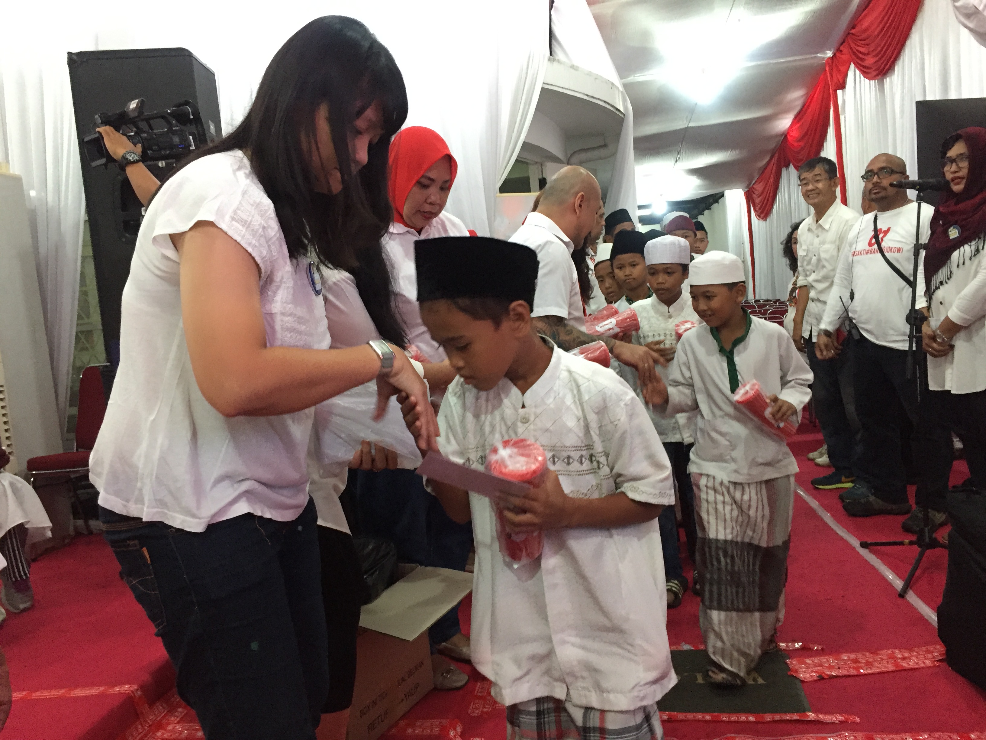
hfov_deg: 61.7
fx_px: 826
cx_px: 493
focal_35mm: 29
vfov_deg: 48.2
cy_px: 370
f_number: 2.2
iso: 250
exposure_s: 1/33
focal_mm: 4.15
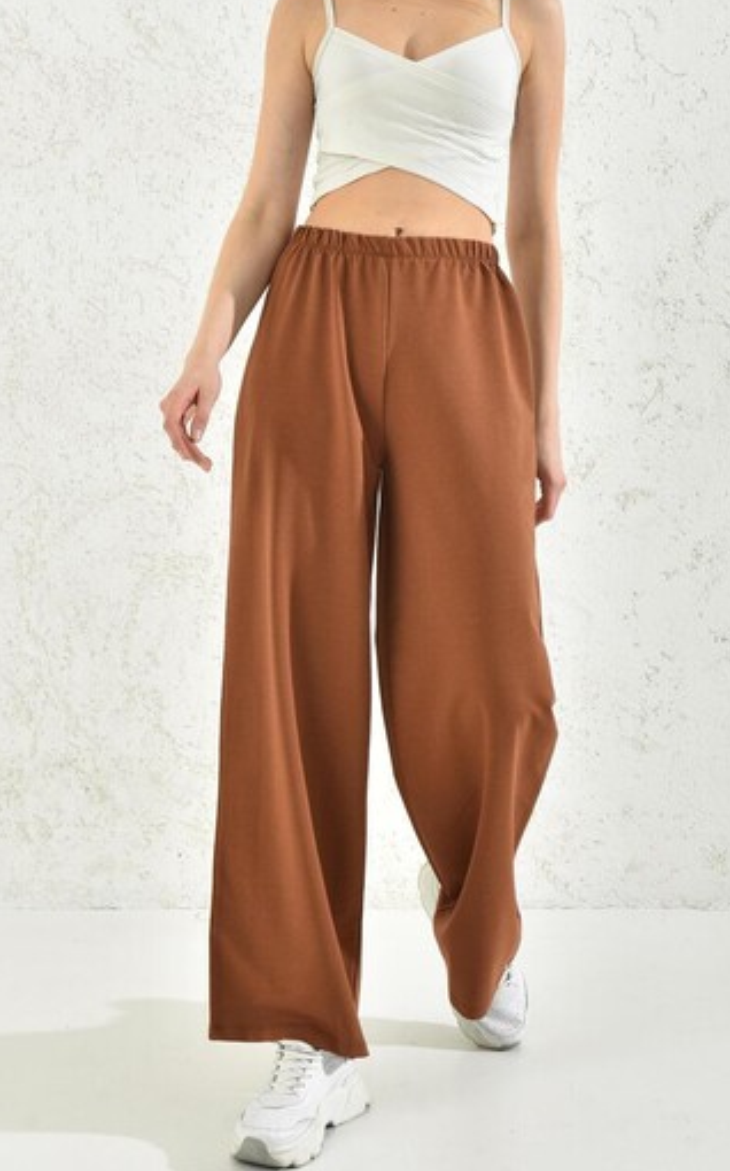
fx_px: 2200
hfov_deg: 18.8
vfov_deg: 29.6
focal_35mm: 69
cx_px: 441
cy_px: 383
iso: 100
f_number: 7.1
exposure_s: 1/160
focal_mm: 46
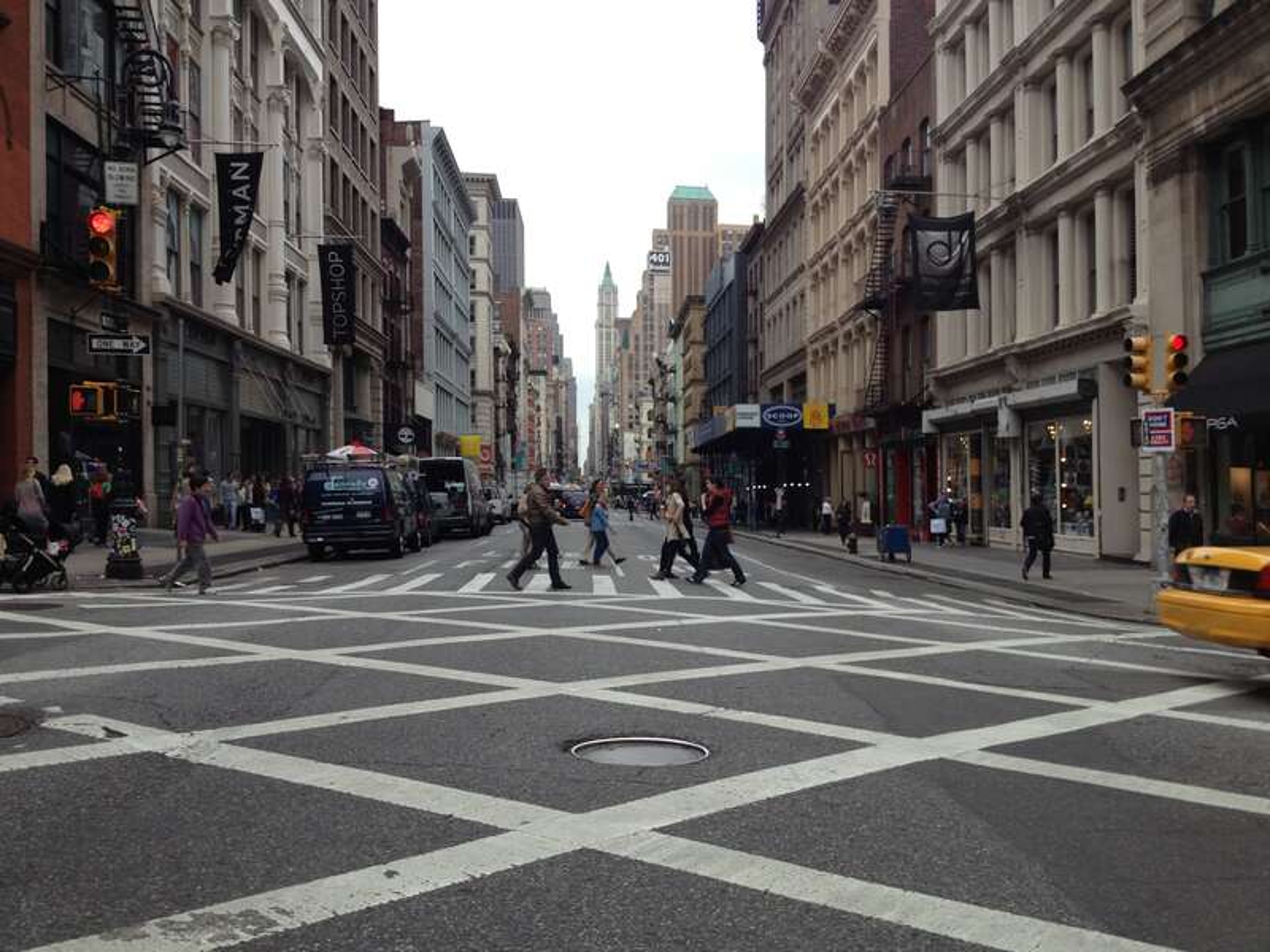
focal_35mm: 35
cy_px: 476
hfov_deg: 52.6
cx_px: 635
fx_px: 1284
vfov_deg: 40.7
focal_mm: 4.28
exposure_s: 1/824
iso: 64
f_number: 2.4
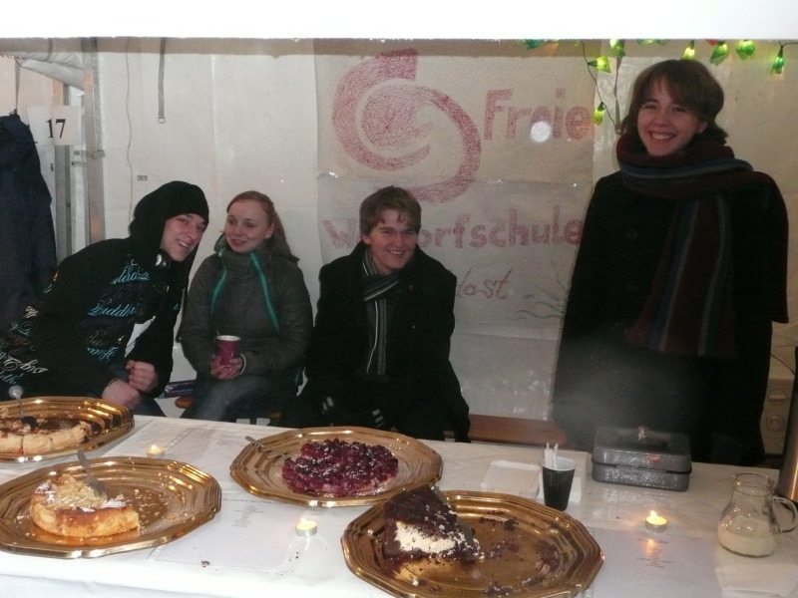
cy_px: 299
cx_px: 399
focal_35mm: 40
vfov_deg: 36.0
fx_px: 922
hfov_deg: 46.8
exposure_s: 1/30
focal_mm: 6.5
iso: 640
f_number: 3.9
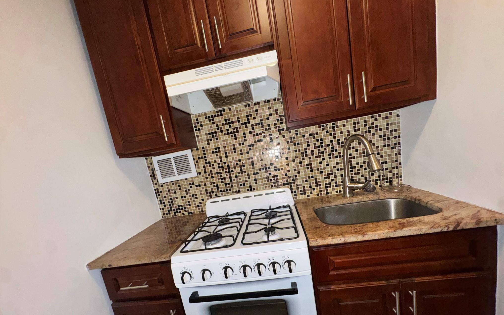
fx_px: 206
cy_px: 188
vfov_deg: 74.0
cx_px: 254
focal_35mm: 15
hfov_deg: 101.5
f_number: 2.2
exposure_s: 1/60
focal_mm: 2.22
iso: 160
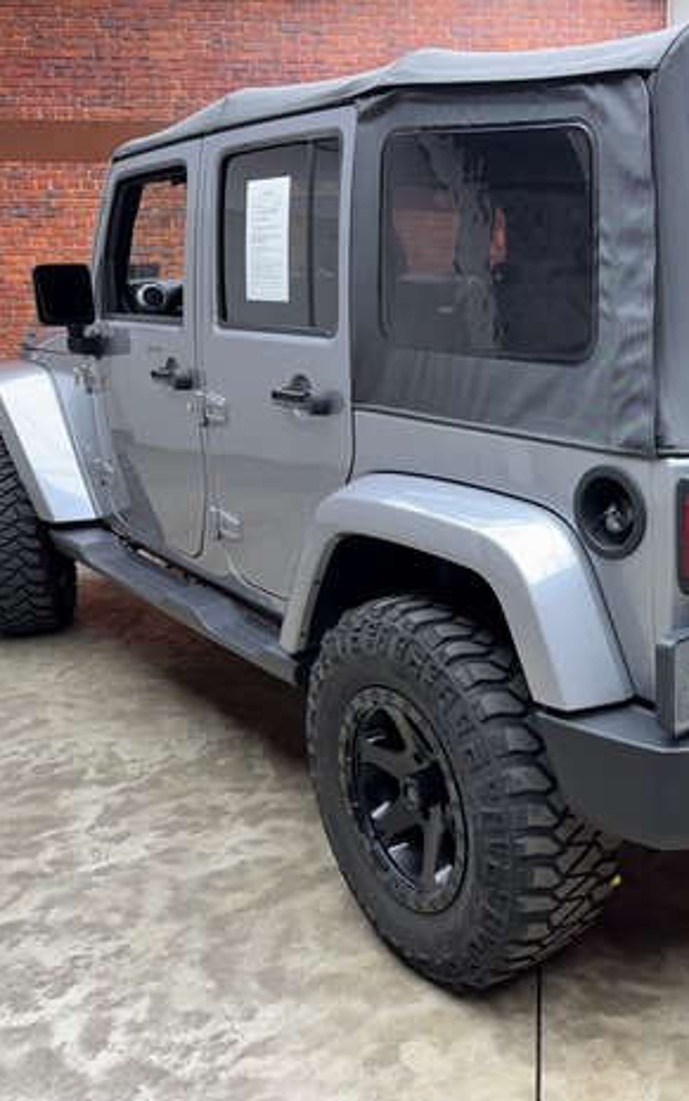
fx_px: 1051
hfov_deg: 34.0
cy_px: 549
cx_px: 642
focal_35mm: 35
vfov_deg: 55.3
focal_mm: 6.76
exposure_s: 1/120
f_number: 1.78
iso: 125
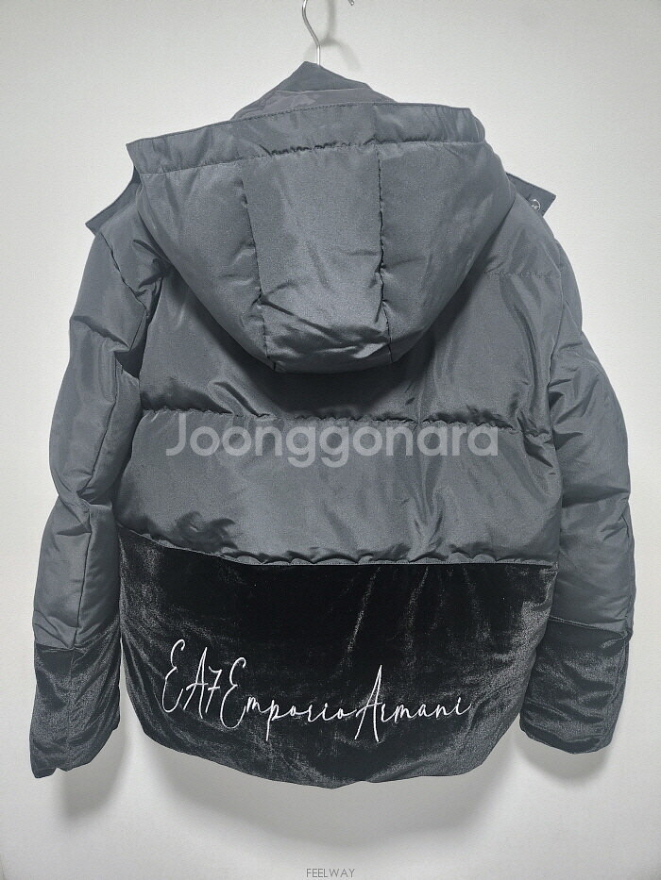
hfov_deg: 58.9
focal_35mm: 23
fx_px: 585
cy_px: 440
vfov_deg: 73.9
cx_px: 330
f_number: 1.8
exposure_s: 1/60
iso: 640
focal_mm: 5.4
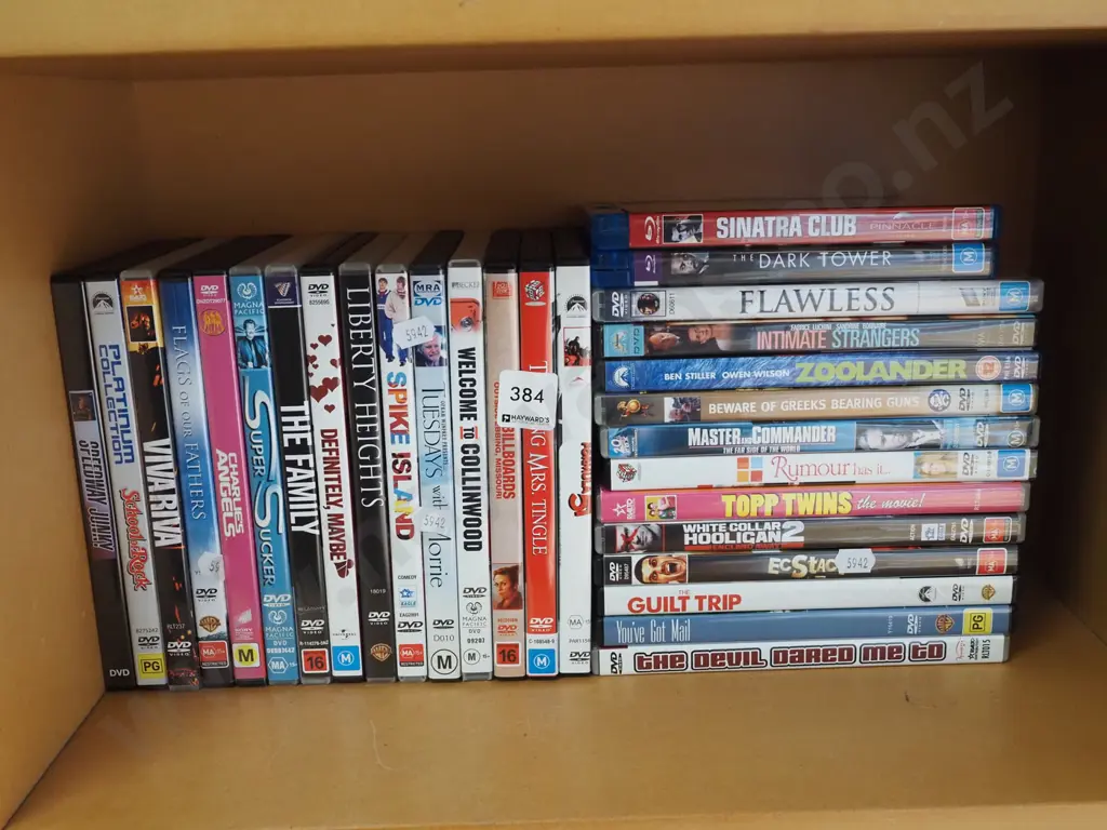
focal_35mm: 38
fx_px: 1215
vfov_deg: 37.7
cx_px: 554
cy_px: 415
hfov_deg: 49.0
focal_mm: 19
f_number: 6.3
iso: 3200
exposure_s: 1/60
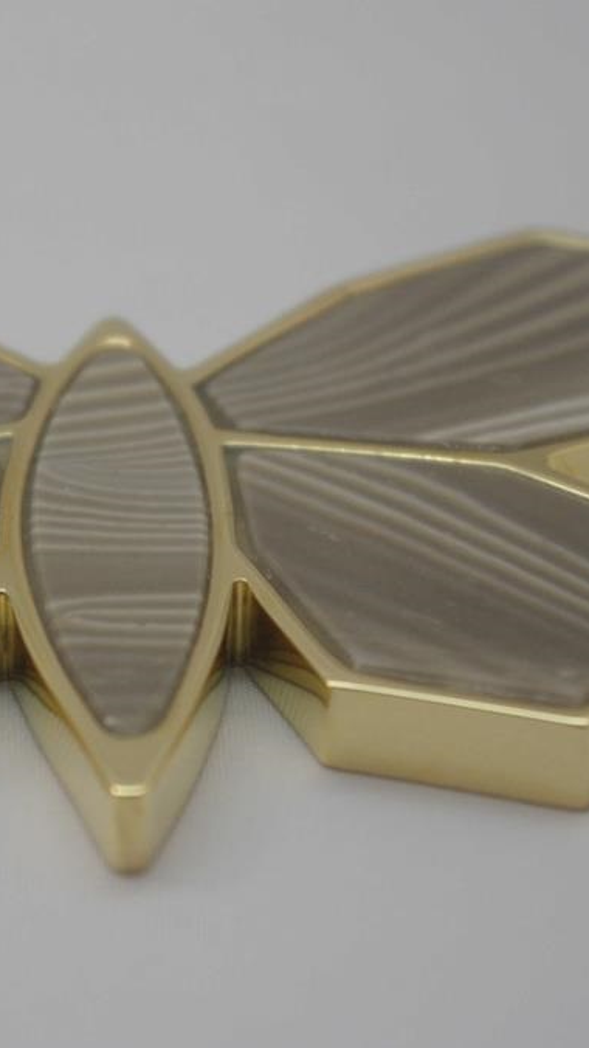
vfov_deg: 16.5
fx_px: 3611
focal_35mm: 130
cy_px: 526
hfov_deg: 9.3
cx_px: 34
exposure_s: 1/60
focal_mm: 55
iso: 800
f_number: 7.1
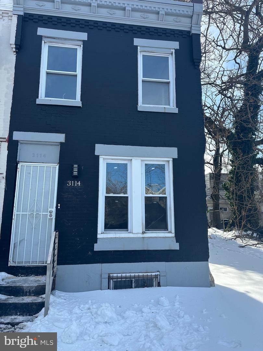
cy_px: 176
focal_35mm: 24
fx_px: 243
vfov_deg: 71.6
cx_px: 132
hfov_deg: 56.8
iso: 80
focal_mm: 6.86
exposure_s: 1/2070
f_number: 1.78
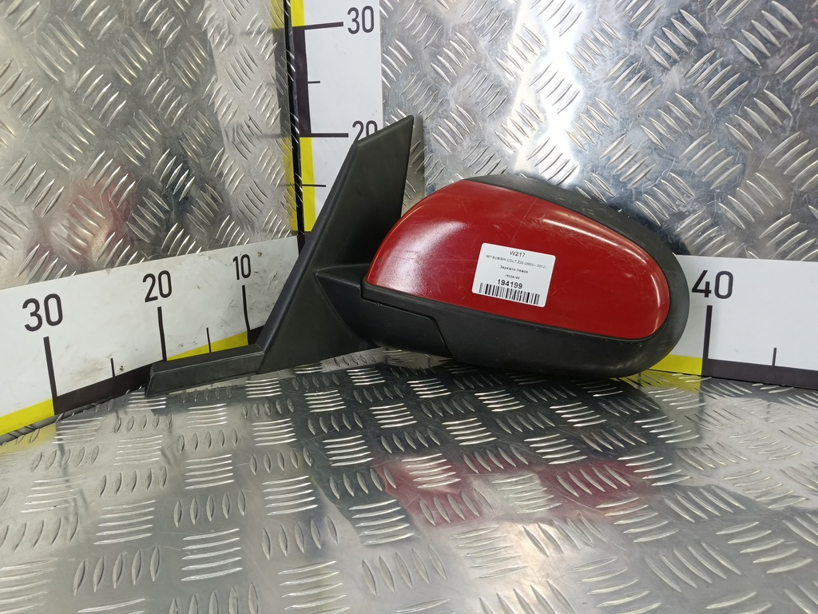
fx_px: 544
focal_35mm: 23
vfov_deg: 58.9
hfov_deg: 73.9
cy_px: 307
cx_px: 409
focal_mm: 4.11
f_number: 1.6
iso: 149
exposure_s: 1/50
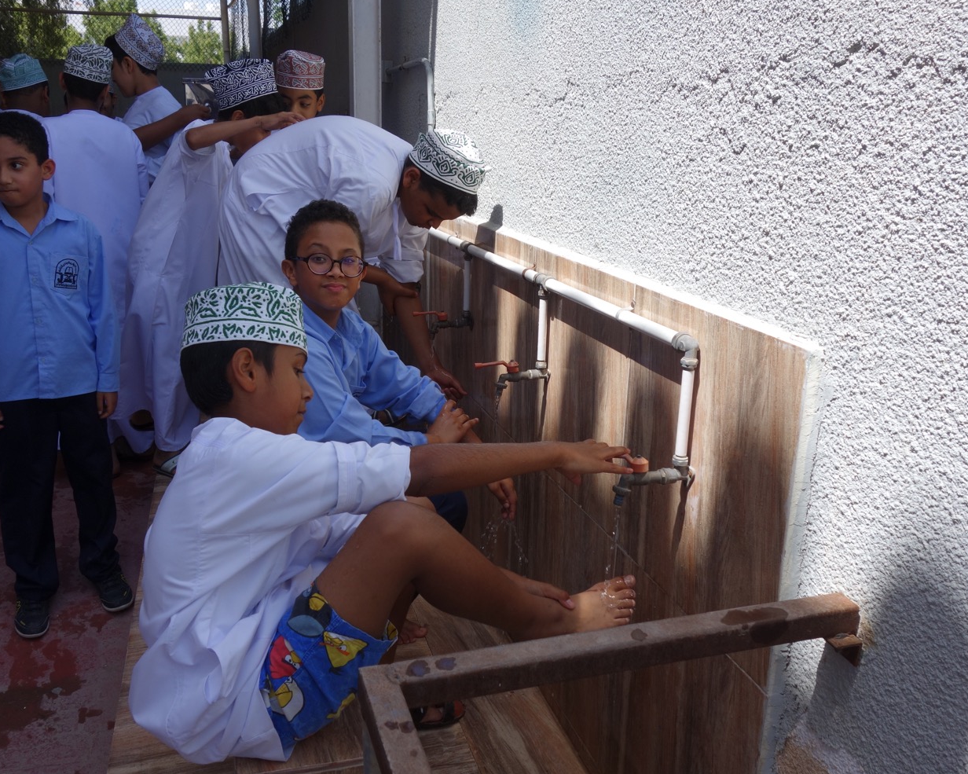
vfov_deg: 45.8
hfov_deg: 55.6
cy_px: 389
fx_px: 917
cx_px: 446
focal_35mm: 32
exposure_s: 1/320
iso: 125
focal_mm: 10.4
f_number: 5.6
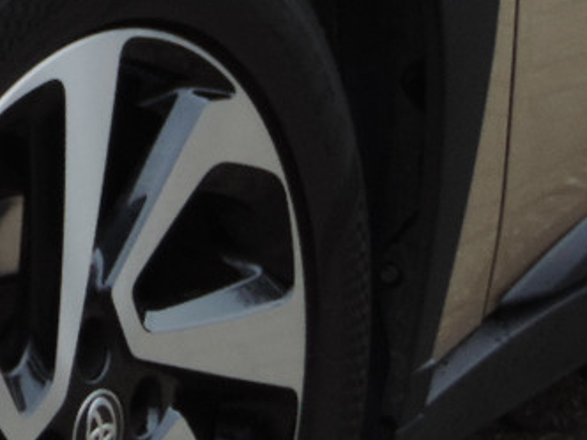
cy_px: -129
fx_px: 7716
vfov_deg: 3.3
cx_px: -637
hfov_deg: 4.3
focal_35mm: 455
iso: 90
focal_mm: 18.7
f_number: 4.2
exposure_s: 1/100
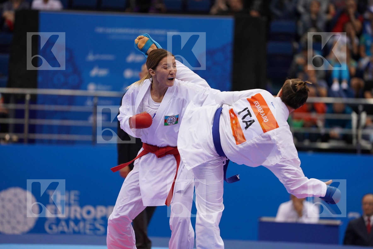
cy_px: 124
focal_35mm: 200
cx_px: 186
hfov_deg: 10.3
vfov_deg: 6.9
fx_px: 2072
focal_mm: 200
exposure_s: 1/1000
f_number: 2.8
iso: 1000
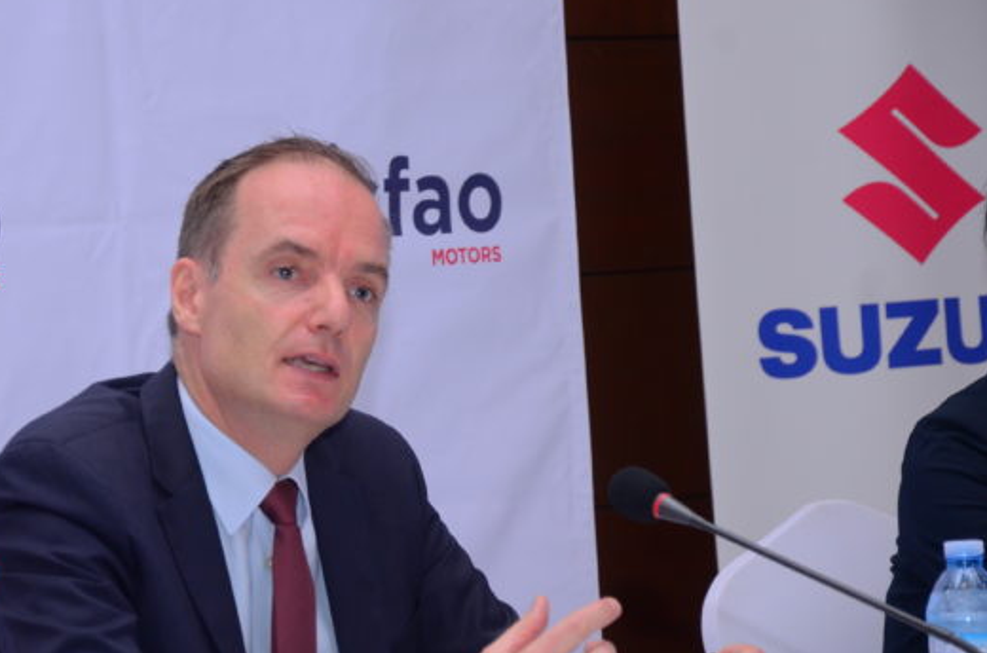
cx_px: 332
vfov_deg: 8.0
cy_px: 396
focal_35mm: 171
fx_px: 4668
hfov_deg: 12.1
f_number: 5.6
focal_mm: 85
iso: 640
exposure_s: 1/100
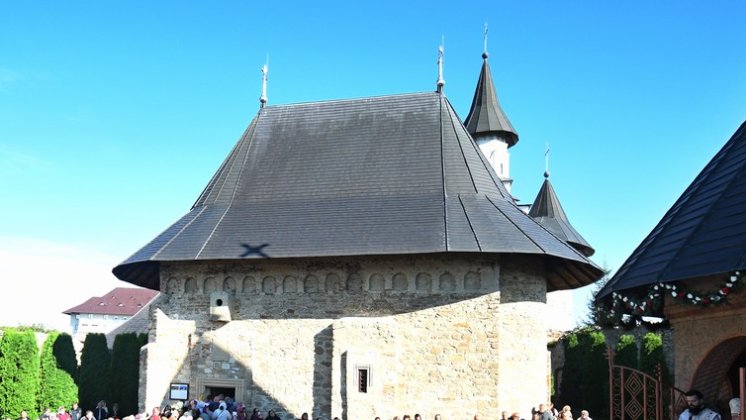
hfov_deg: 72.7
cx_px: 277
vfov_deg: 44.0
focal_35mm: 25
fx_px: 494
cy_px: 331
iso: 500
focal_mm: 10
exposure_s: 1/640
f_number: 4.5
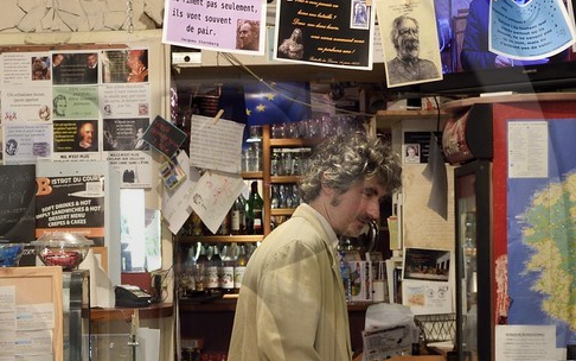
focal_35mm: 104
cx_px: 79
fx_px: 1633
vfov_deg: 12.5
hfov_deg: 19.7
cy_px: 277
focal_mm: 31
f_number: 7.1
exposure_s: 1/30
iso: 800
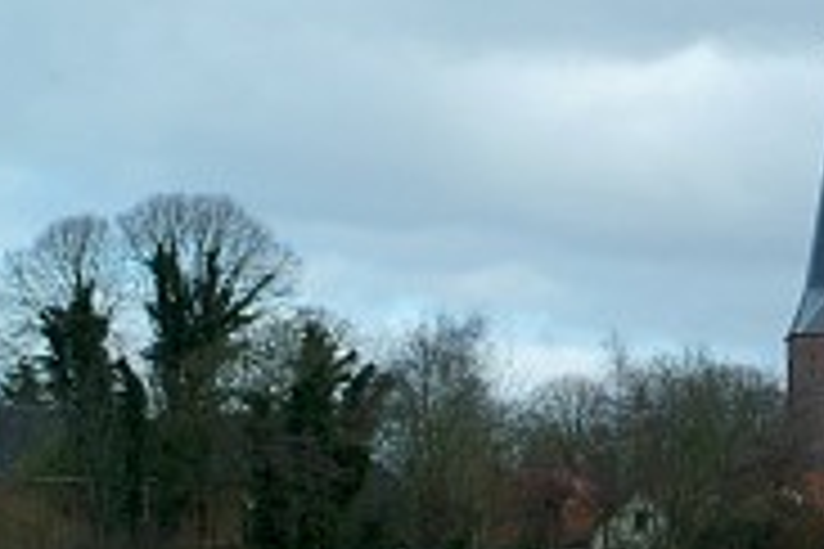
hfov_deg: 10.6
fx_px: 4394
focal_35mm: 192
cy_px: 340
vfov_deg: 7.2
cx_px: 955
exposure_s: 1/750
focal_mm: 52
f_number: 8
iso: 400
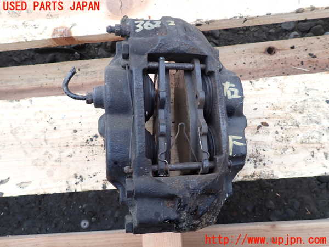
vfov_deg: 54.9
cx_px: 164
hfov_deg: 69.4
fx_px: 238
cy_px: 124
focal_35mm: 25
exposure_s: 1/125
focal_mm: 4.5
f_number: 2.8
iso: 100
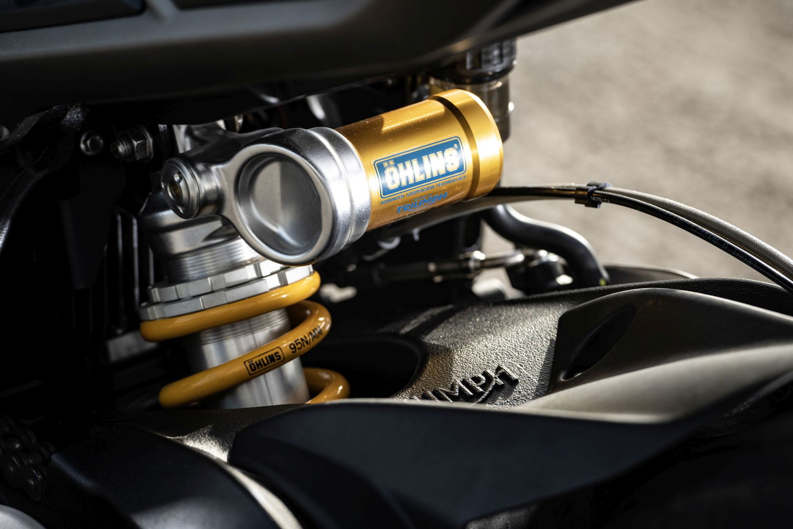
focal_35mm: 200
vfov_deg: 6.9
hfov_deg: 10.3
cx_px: 396
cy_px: 264
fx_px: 4405
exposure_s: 1/200
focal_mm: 200
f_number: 7.1
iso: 125
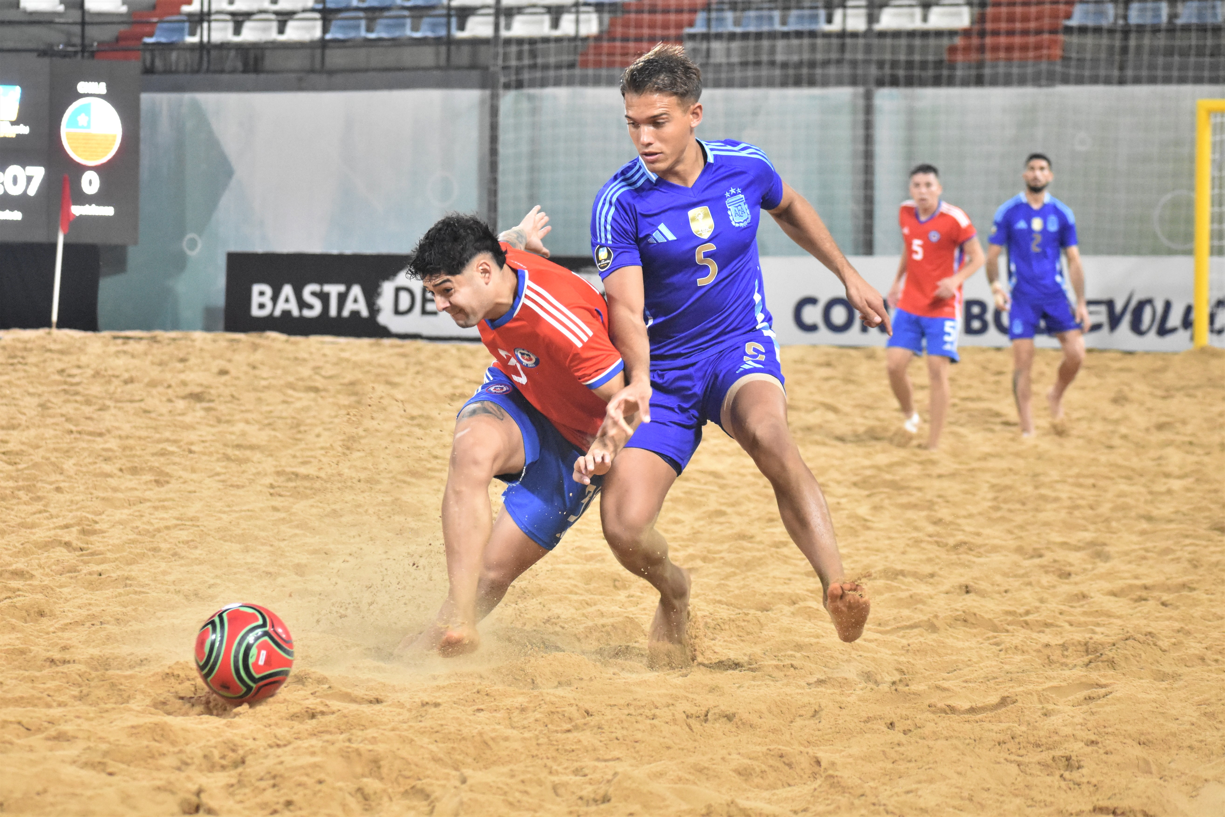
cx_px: 612
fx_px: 4389
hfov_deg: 15.9
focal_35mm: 129
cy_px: 408
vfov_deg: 10.6
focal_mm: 86
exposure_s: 1/640
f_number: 4.8
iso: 4000
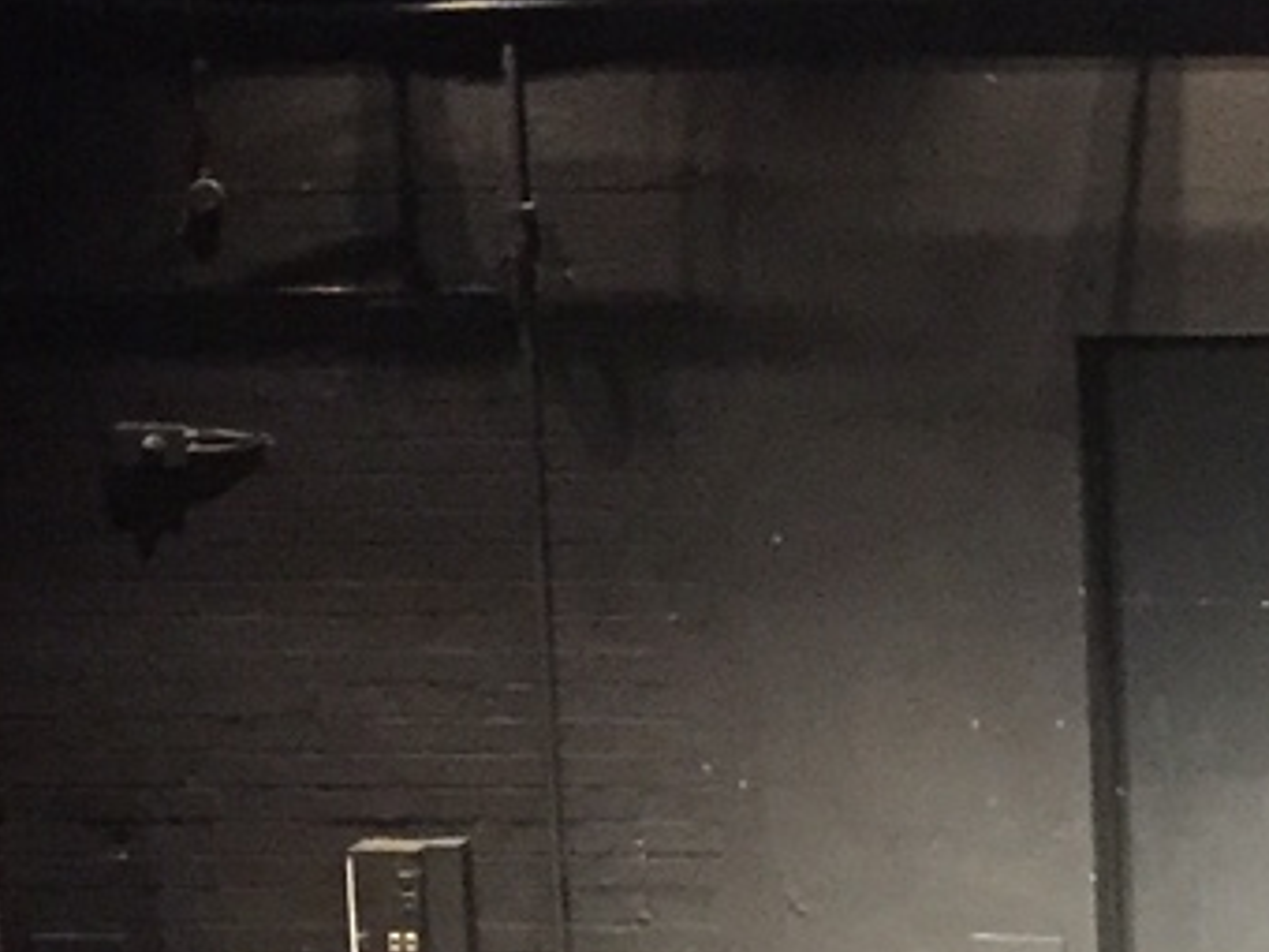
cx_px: 1833
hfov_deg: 13.5
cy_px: 896
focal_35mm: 139
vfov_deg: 10.6
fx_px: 5096
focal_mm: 4.15
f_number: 2.2
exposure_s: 1/17
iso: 320
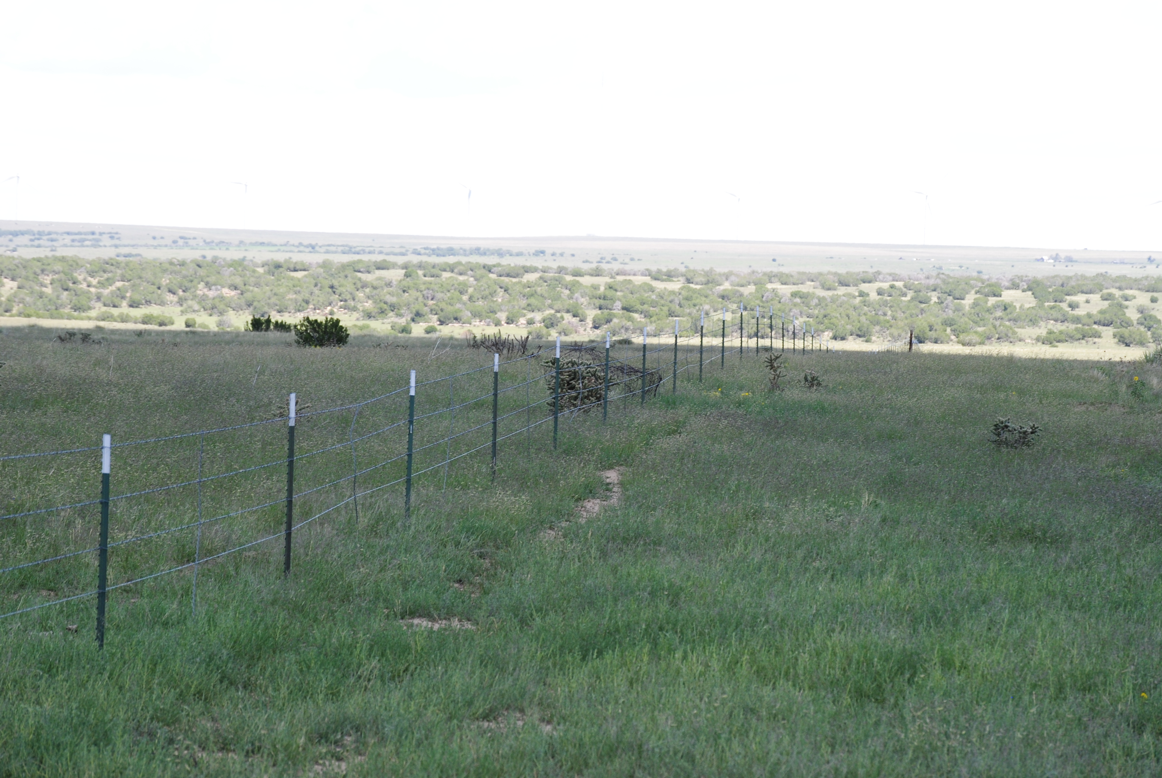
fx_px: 6059
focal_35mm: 188
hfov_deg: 11.0
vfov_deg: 7.3
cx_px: 581
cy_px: 389
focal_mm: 125
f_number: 10
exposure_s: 1/200
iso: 200
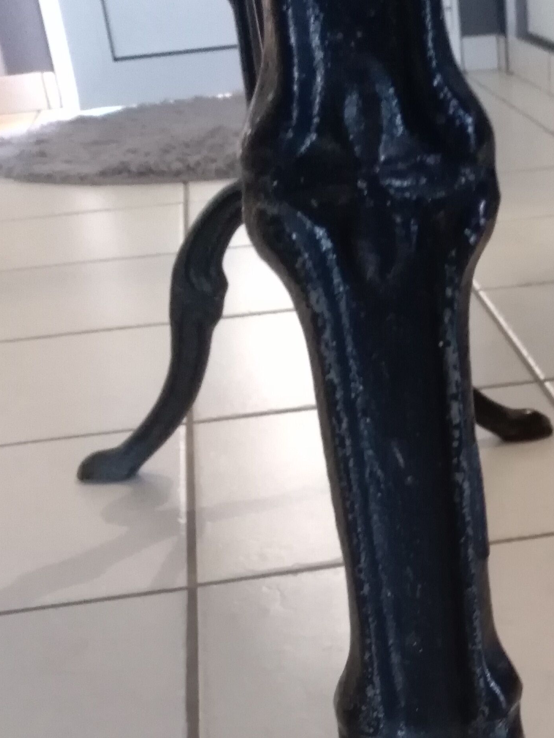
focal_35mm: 58
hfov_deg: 24.2
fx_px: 1238
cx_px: 540
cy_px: 670
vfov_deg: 31.6
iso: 808
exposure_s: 1/33.3
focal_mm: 3.54
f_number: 2
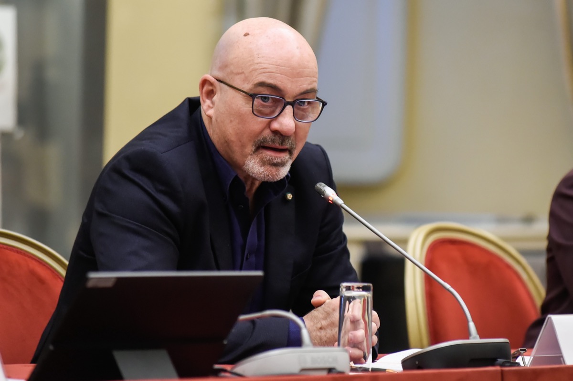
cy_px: 190
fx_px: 3181
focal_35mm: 200
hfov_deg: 10.3
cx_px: 286
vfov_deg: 6.9
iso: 5000
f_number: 4.5
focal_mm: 200
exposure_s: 1/200
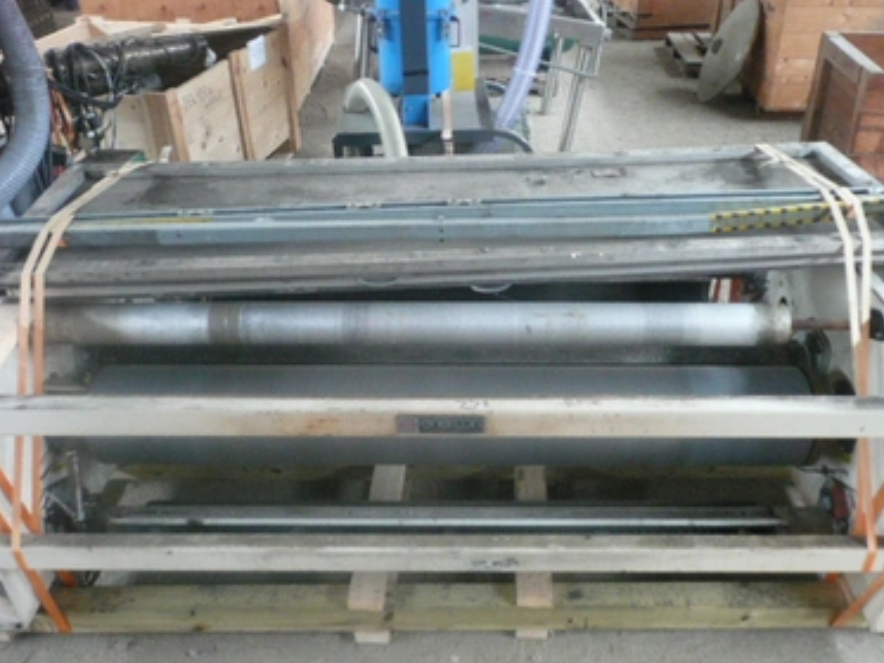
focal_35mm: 30
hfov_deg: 59.9
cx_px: 469
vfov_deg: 46.8
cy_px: 317
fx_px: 766
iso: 400
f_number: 3.3
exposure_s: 1/8
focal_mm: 4.6
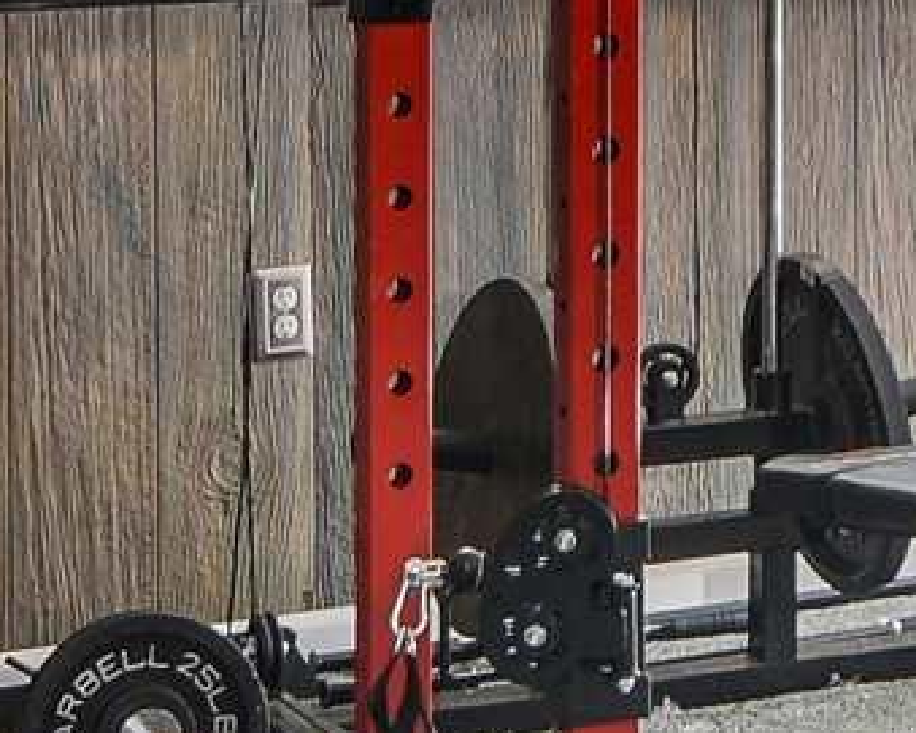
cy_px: -224
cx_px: 1275
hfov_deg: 13.1
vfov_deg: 10.7
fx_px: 3801
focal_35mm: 140
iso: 100
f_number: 3.2
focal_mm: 11
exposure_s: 1/4
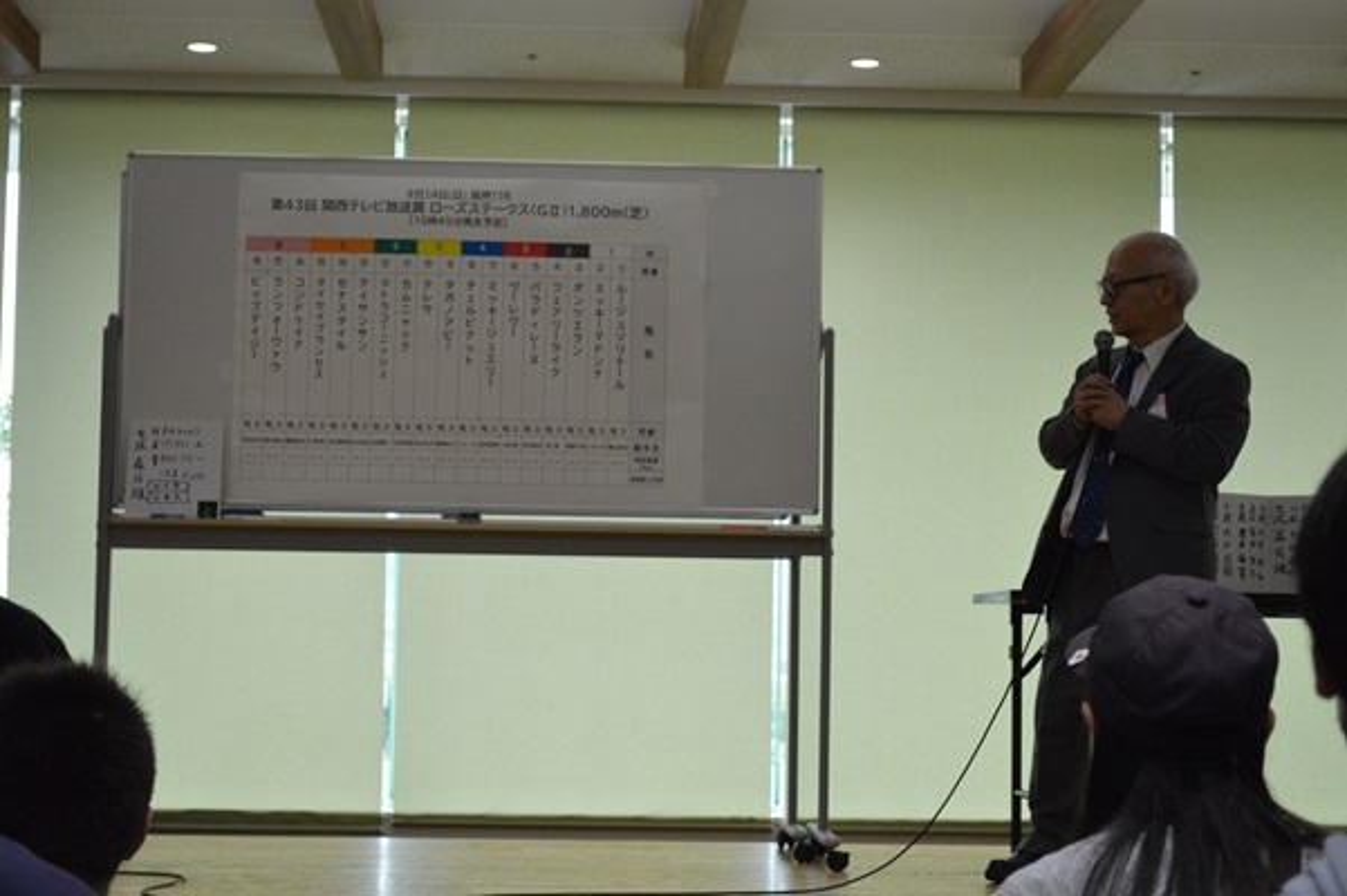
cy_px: 448
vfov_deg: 19.7
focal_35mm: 69
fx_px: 2580
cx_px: 674
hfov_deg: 29.3
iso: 2000
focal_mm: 46
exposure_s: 1/500
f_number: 5.3
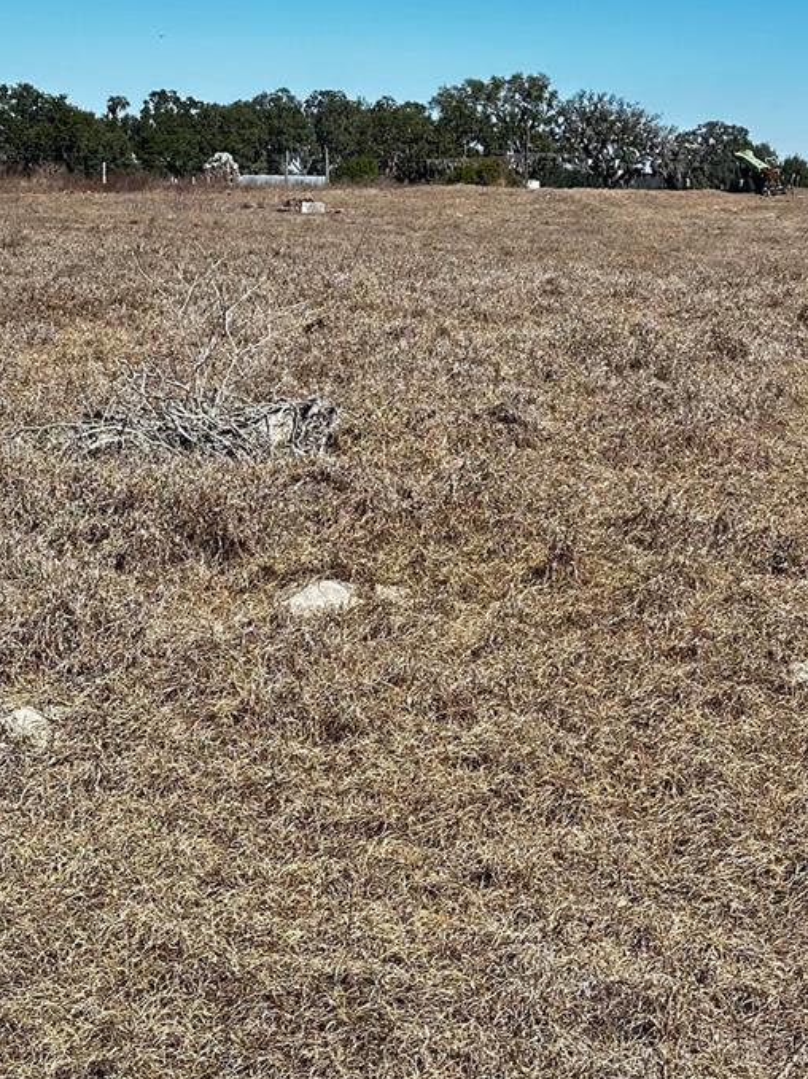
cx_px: 458
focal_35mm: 85
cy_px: 215
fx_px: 2647
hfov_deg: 17.3
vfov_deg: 22.7
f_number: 1.78
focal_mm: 6.86
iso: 64
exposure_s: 1/2410
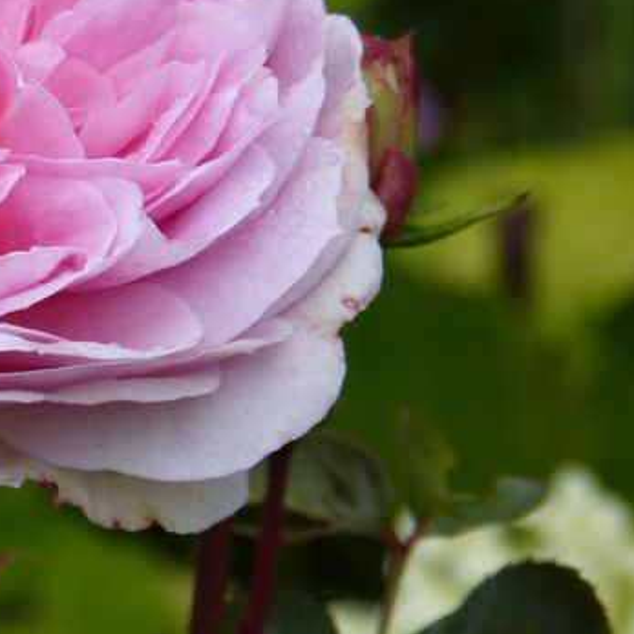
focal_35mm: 265
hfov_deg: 6.6
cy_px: 159
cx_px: -58
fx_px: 5491
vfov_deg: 6.6
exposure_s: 1/160
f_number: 4
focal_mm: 23.5
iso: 100
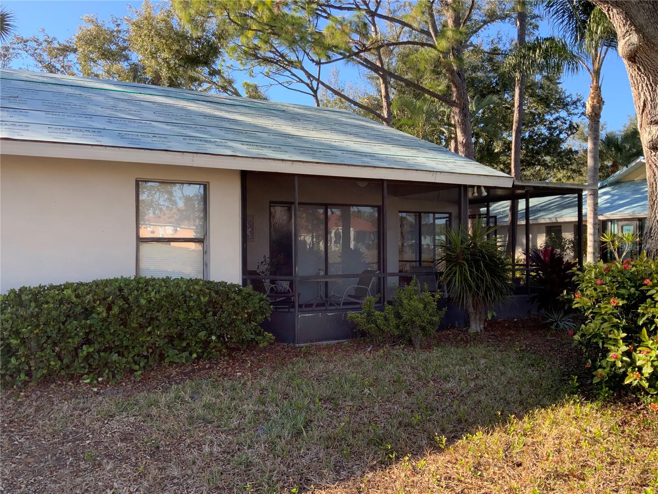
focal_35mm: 29
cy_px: 247
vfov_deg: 48.2
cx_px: 329
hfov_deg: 61.7
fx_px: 551
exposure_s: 1/302
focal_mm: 3
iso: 16
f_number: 1.8
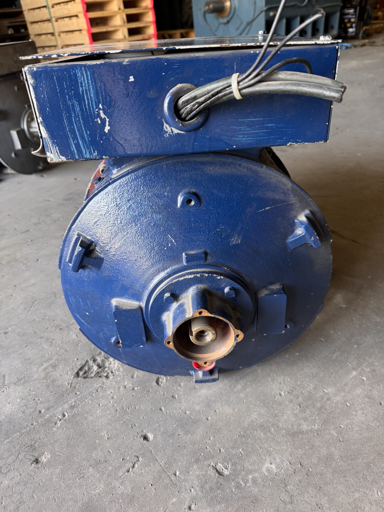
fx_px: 355
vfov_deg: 71.6
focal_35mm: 24
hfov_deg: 56.8
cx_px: 192
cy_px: 256
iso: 160
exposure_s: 1/60
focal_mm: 6.76
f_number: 1.78
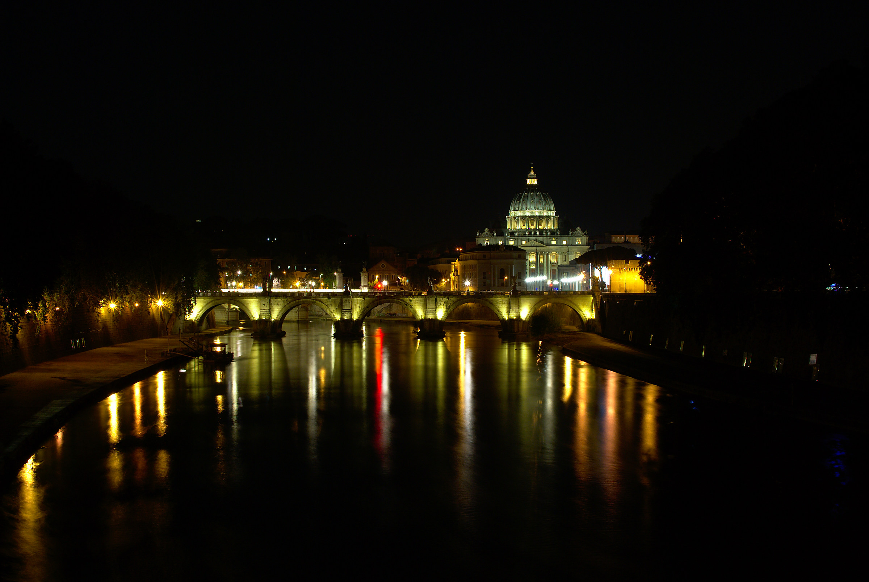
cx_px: 434
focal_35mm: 52
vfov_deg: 25.8
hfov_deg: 37.8
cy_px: 291
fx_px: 1269
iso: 100
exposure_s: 13
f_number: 11
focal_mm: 35
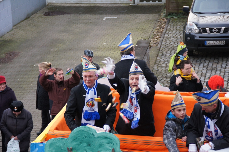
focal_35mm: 128
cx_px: 114
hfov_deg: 16.1
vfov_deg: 10.7
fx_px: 810
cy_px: 76
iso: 1250
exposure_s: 1/160
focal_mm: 85
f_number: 5.6
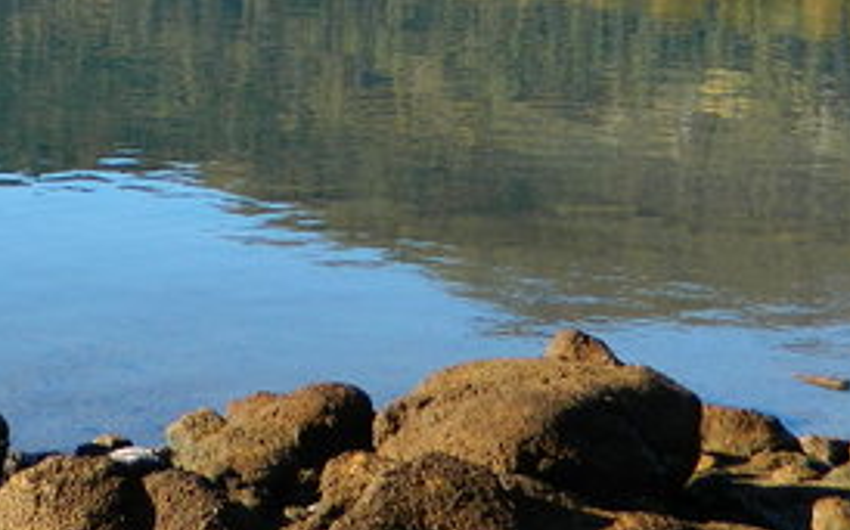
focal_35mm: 96
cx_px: -3
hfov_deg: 20.9
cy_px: -242
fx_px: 2223
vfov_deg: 12.9
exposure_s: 1/320
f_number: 3.2
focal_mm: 5.6
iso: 80
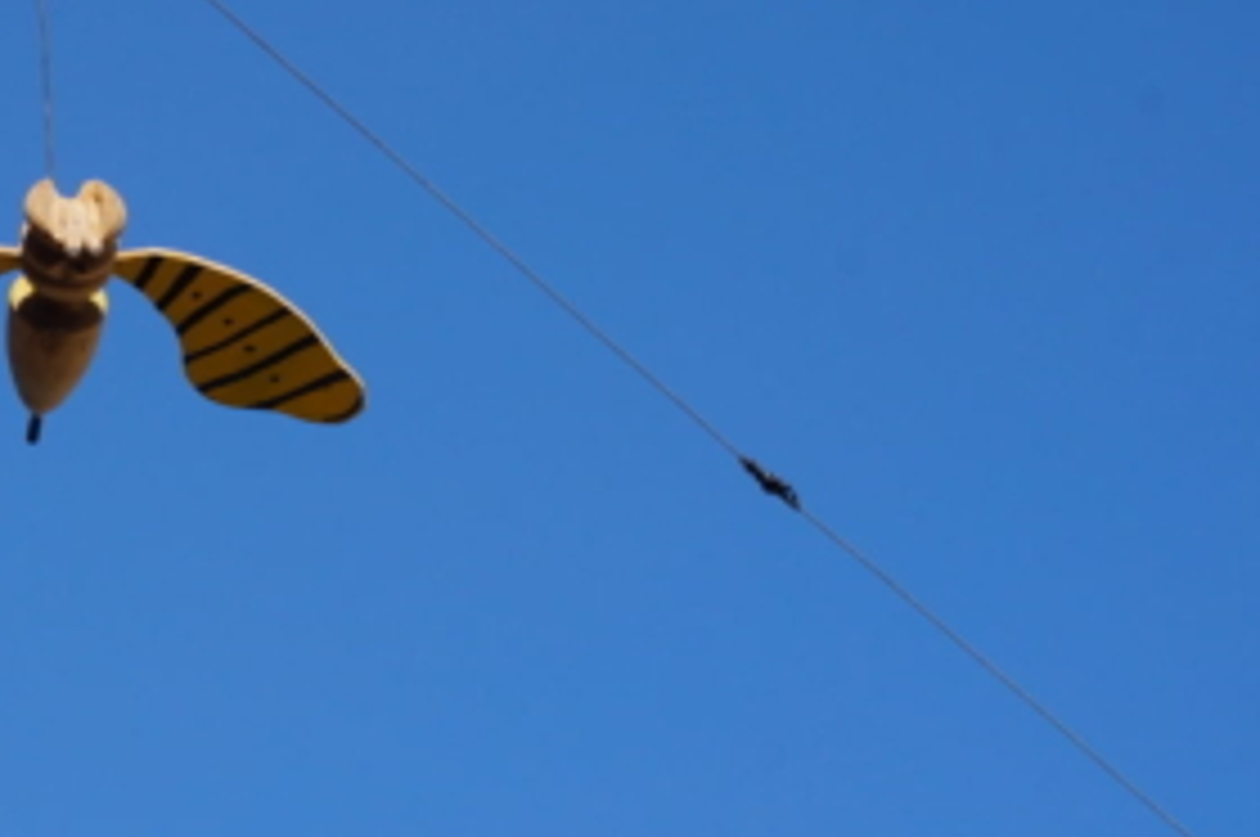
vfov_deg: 12.1
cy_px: 353
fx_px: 3955
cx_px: -18
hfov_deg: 17.6
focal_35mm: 113
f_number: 16
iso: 200
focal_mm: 33
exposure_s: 1/125
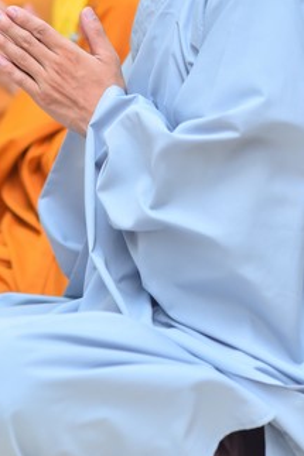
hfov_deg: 8.0
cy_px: 4
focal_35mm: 171
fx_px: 2168
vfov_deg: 11.9
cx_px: 78
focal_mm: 85
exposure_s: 1/80
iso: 640
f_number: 2.8
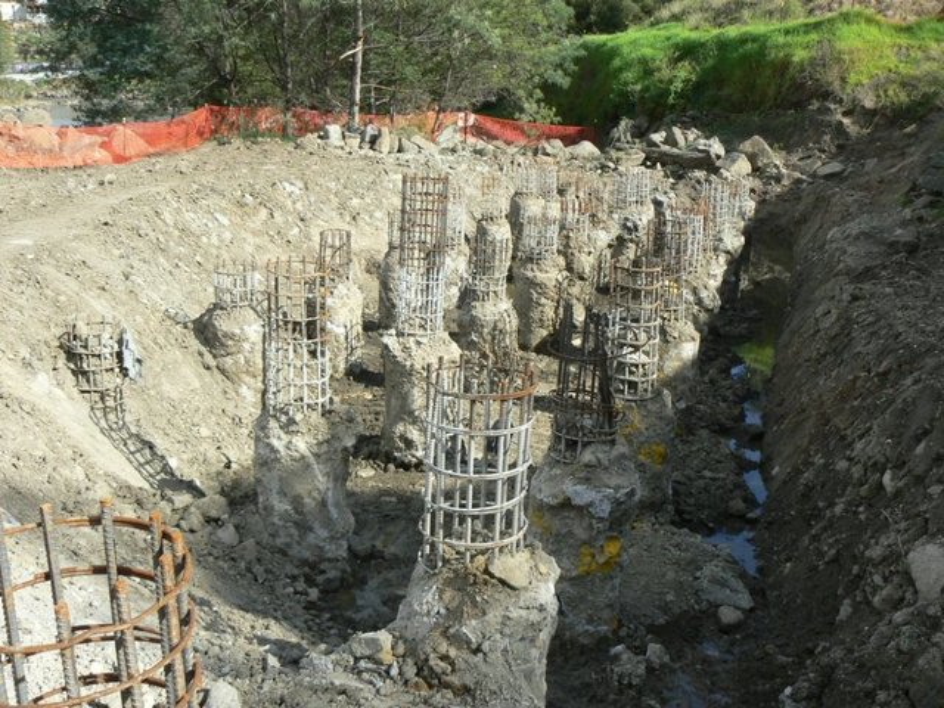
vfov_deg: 39.7
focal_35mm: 36
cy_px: 354
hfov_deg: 51.4
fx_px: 982
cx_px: 472
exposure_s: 1/1000
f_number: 2.8
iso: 100
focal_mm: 6
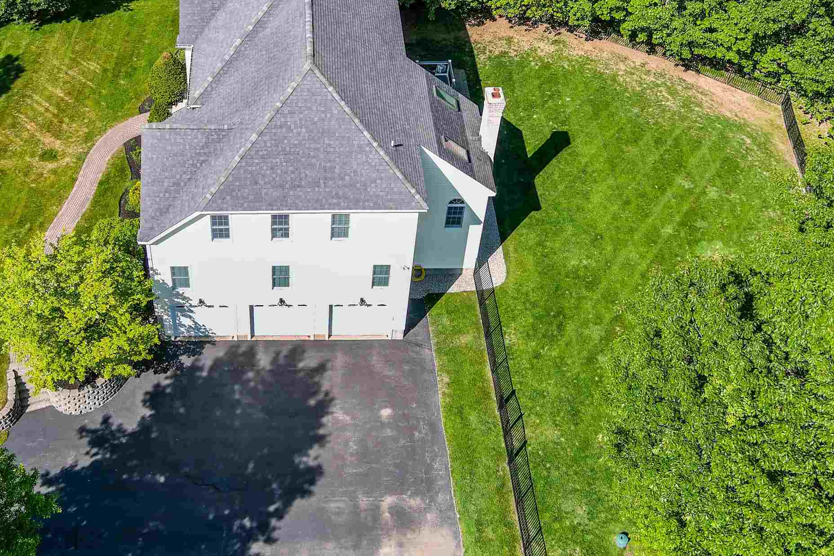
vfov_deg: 27.8
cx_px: 280
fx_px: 1112
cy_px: 168
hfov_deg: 40.6
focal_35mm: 48
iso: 100
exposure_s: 1/640
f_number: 2.8
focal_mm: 10.57
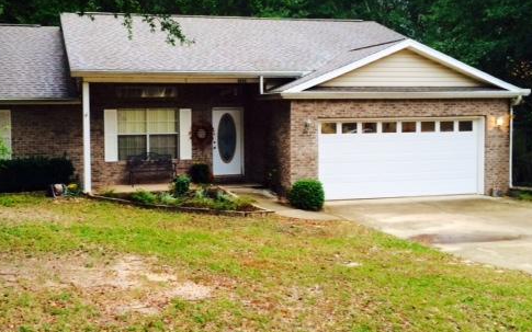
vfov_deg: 30.4
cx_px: 193
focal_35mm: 42
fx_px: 609
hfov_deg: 46.7
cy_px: 129
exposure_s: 1/30
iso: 40
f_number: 2.2
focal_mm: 4.12
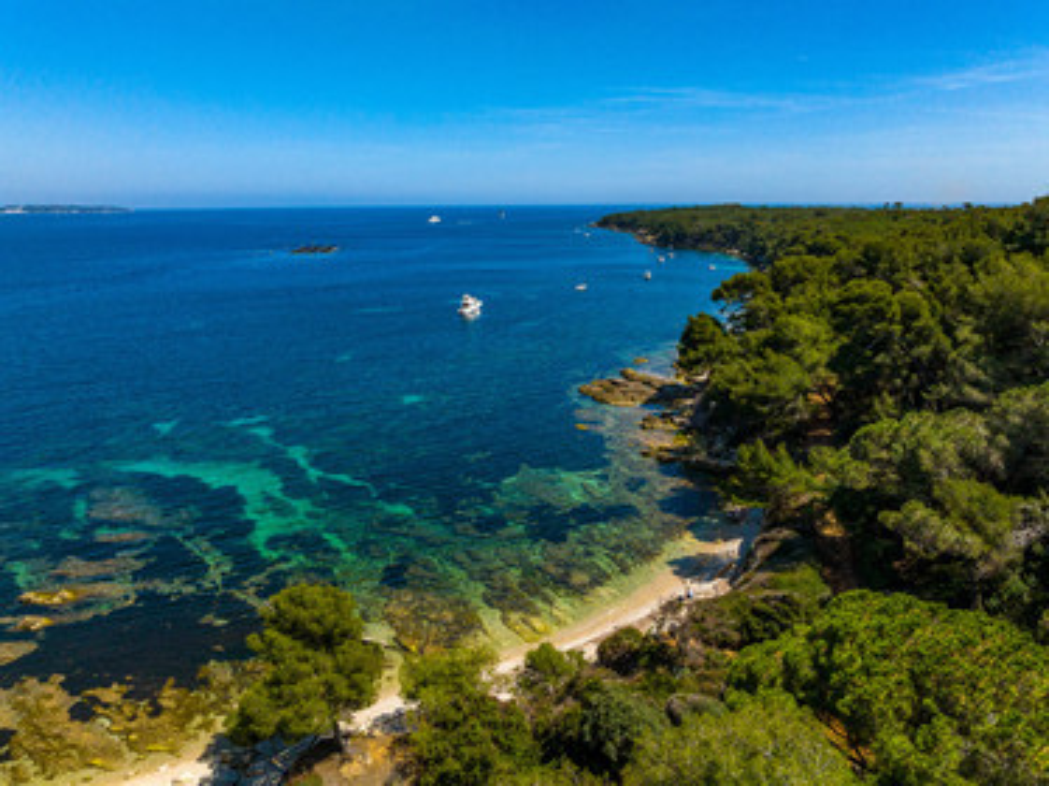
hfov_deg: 71.6
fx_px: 727
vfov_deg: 56.8
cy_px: 393
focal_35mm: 24
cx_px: 524
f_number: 8
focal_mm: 12.3
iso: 200
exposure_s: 1/1000
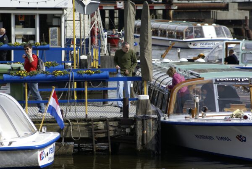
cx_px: 126
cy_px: 84
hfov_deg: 9.1
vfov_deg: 6.1
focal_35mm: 225
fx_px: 1577
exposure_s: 1/320
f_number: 7.1
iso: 100
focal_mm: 150
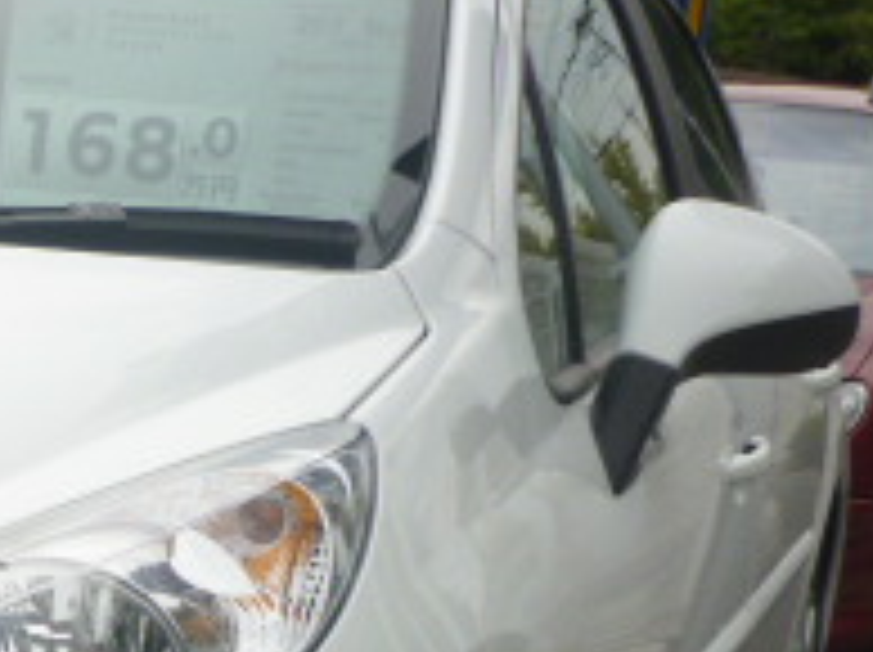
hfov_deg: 16.4
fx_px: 2746
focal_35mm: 109
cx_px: -450
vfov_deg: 13.1
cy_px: 836
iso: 80
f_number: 2.8
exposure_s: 1/320
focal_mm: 5.5
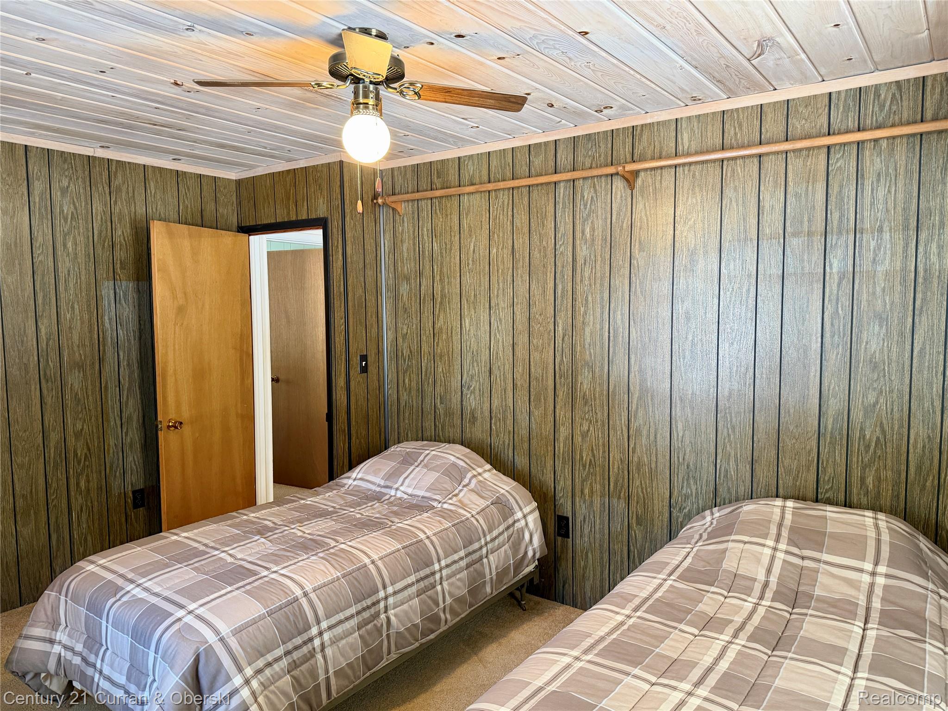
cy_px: 356
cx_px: 474
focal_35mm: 24
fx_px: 657
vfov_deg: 56.8
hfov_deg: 71.6
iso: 400
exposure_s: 1/60
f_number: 1.78
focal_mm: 6.76
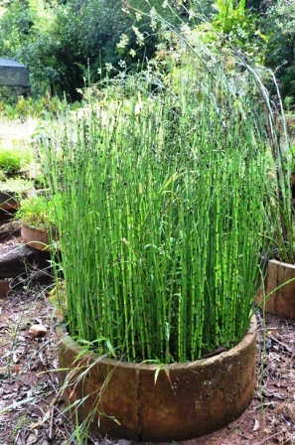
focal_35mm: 39
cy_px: 222
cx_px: 148
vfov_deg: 49.6
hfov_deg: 34.1
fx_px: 481
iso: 400
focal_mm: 26
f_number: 5.6
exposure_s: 1/125
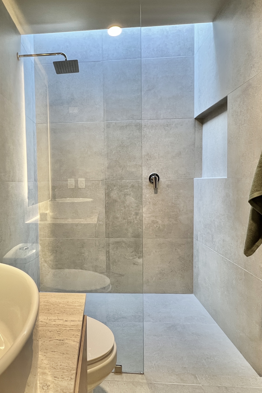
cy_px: 194
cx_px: 85
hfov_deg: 62.8
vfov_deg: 86.9
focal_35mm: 19
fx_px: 207
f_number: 1.8
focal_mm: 1.57
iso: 250
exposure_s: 1/60
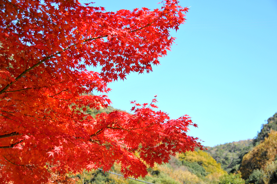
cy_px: 92
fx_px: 403
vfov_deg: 25.7
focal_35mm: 52
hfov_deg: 37.9
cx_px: 138
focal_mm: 35
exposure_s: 1/400
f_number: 4.2
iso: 200
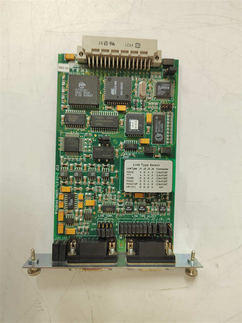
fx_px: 214
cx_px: 121
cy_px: 162
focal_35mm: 23
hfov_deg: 58.9
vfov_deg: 73.9
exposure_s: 1/60
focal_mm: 5.52
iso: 1781
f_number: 1.9
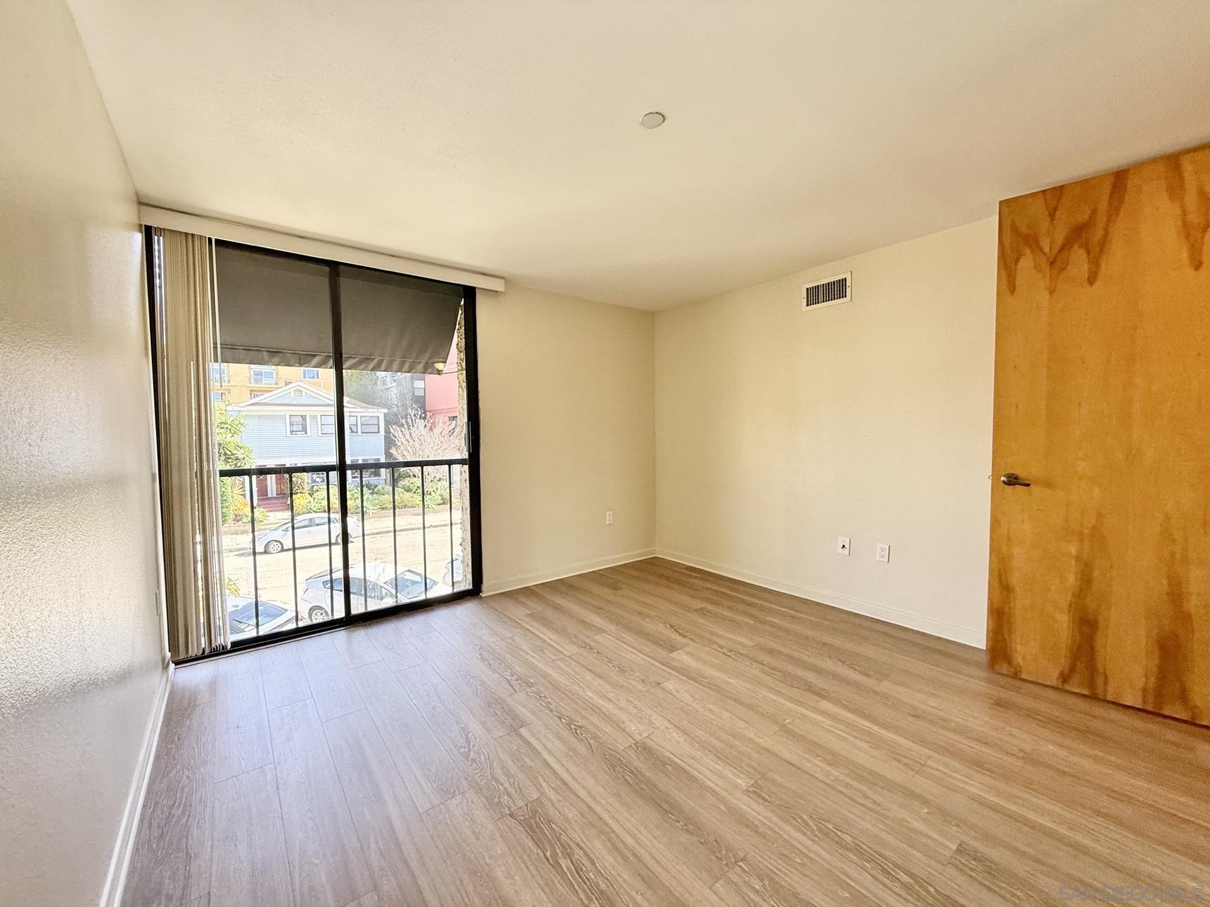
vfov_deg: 85.7
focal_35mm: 14
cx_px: 605
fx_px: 489
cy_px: 454
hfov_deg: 102.1
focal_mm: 2.22
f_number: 2.2
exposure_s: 1/120
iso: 160
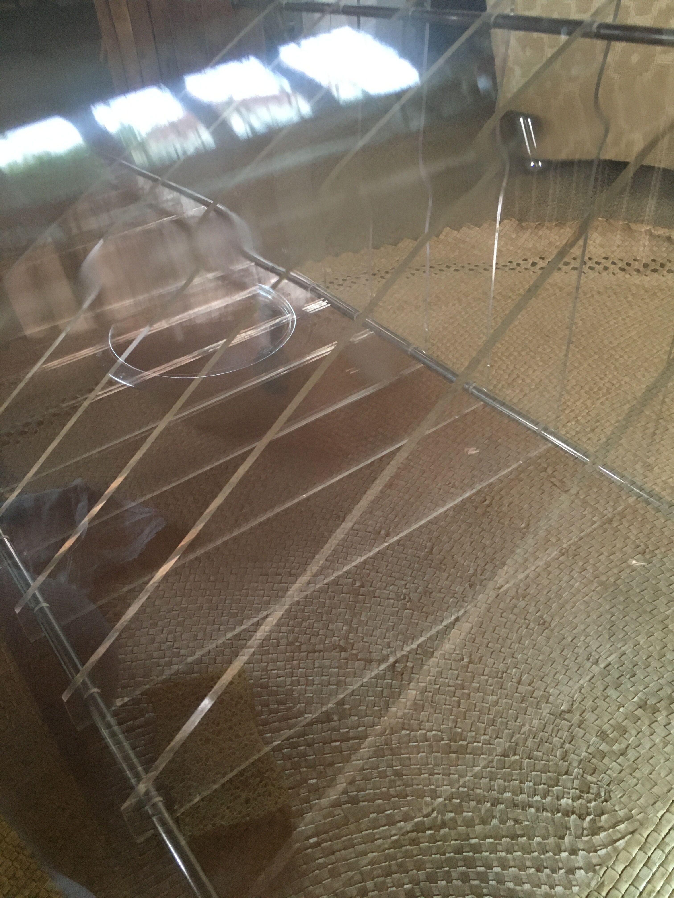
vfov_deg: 61.7
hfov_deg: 48.2
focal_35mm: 29
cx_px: 337
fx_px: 753
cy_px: 449
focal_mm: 4.15
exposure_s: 1/25
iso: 200
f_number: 2.2
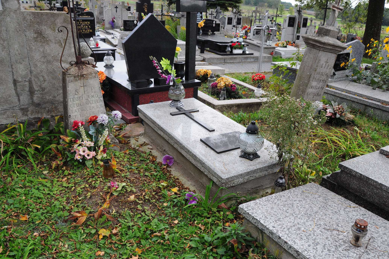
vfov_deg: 46.4
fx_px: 303
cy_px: 133
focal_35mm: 28
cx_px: 202
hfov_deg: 65.5
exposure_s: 1/400
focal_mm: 18
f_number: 7.1
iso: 500
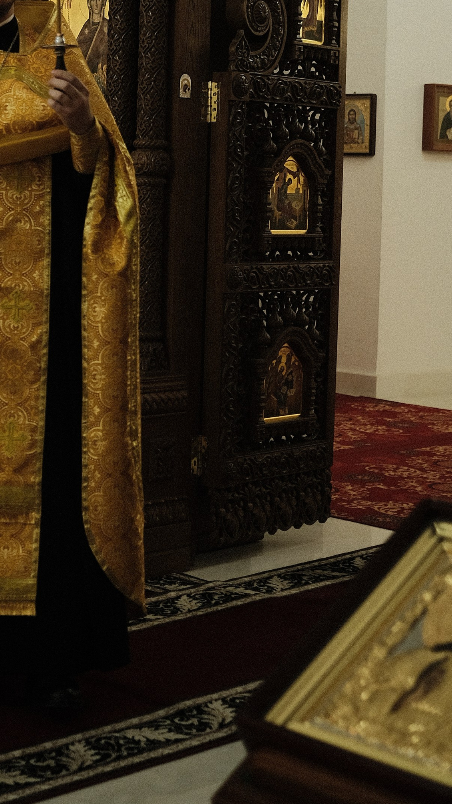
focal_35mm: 70
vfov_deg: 29.8
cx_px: -22
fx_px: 1492
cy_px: 232
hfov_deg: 16.8
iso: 1000
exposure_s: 1/100
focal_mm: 23
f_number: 2.2
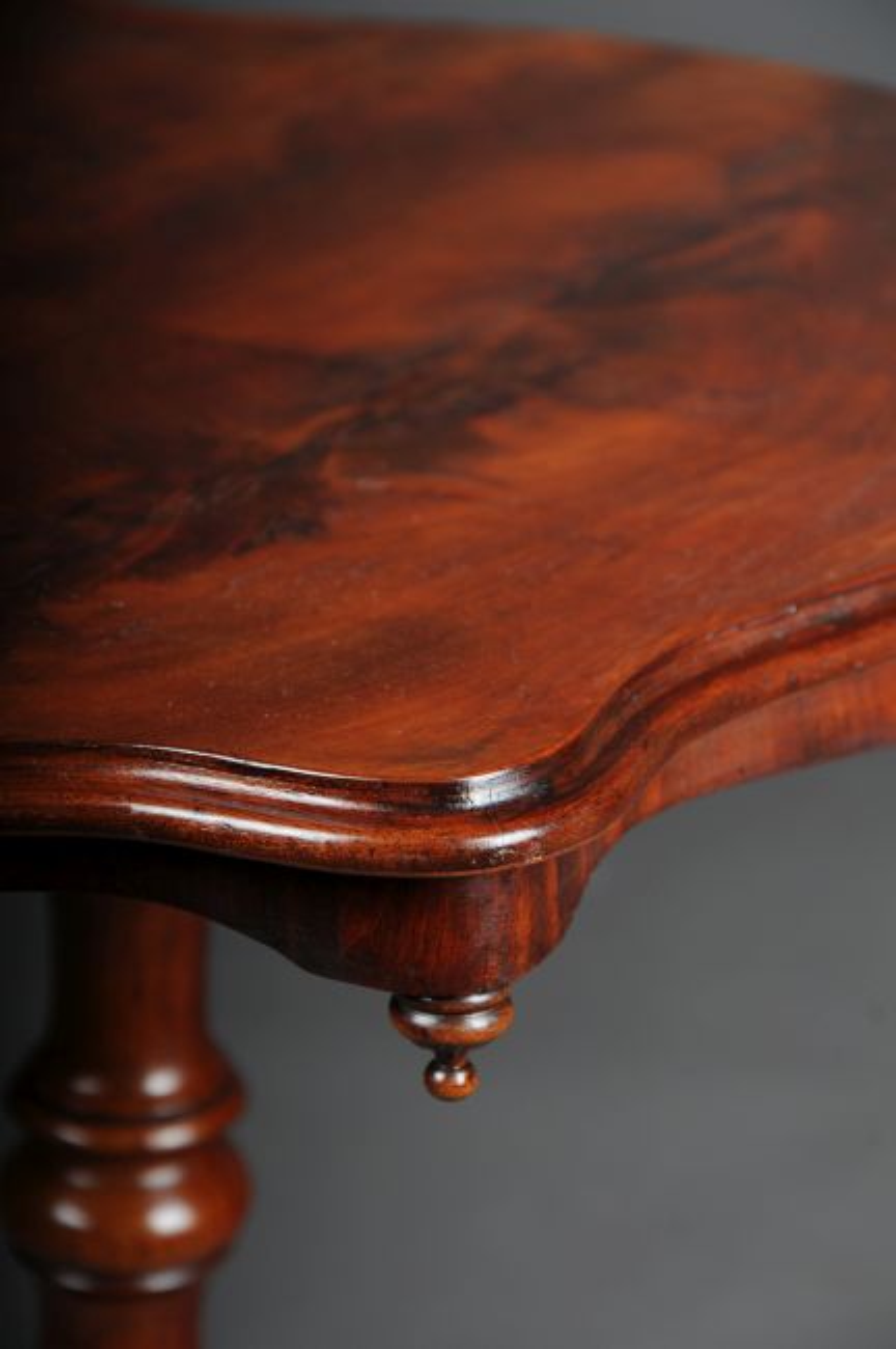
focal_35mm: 158
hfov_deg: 8.7
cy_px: 674
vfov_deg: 13.1
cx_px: 448
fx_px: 5892
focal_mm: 105
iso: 250
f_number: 8
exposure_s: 1/250
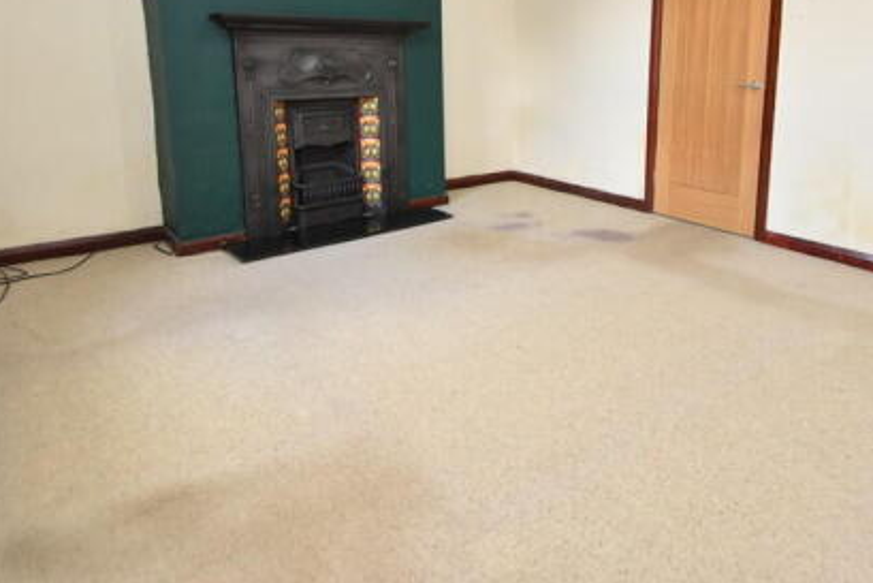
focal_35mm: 24
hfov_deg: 72.4
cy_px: 146
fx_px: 582
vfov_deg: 51.0
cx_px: 550
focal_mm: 10
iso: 800
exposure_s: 1/80
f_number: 4.5
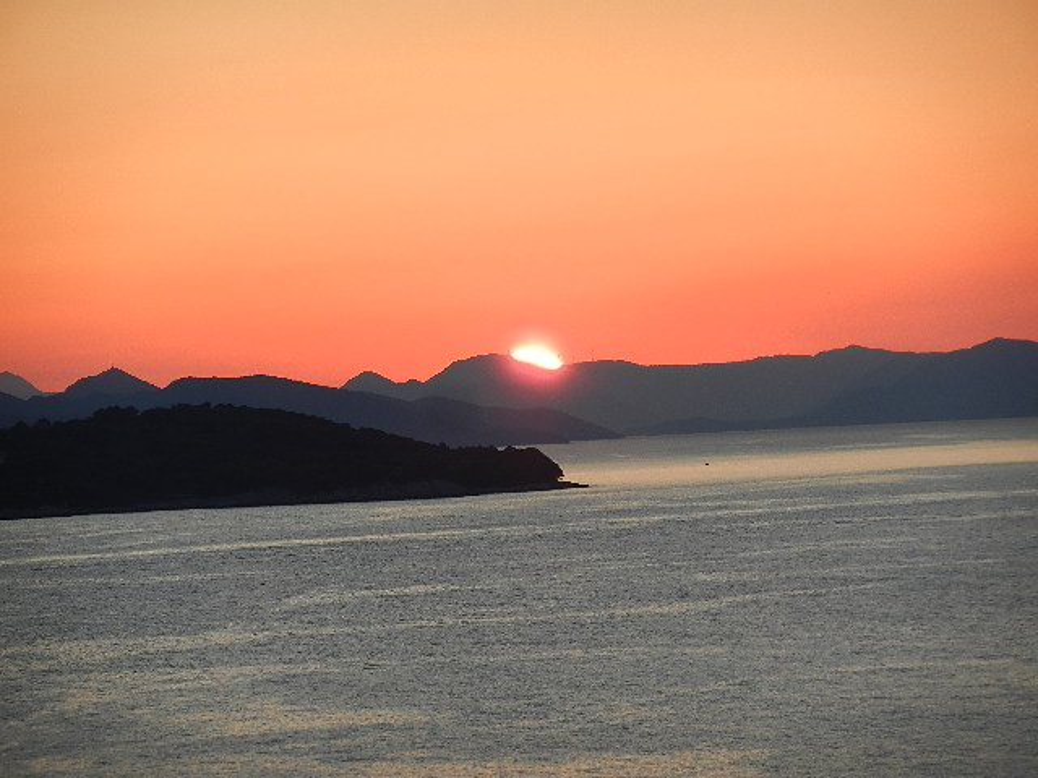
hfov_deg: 7.9
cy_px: 389
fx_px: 7557
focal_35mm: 252
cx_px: 519
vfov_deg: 5.9
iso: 160
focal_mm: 45.3
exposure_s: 1/200
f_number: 5.3
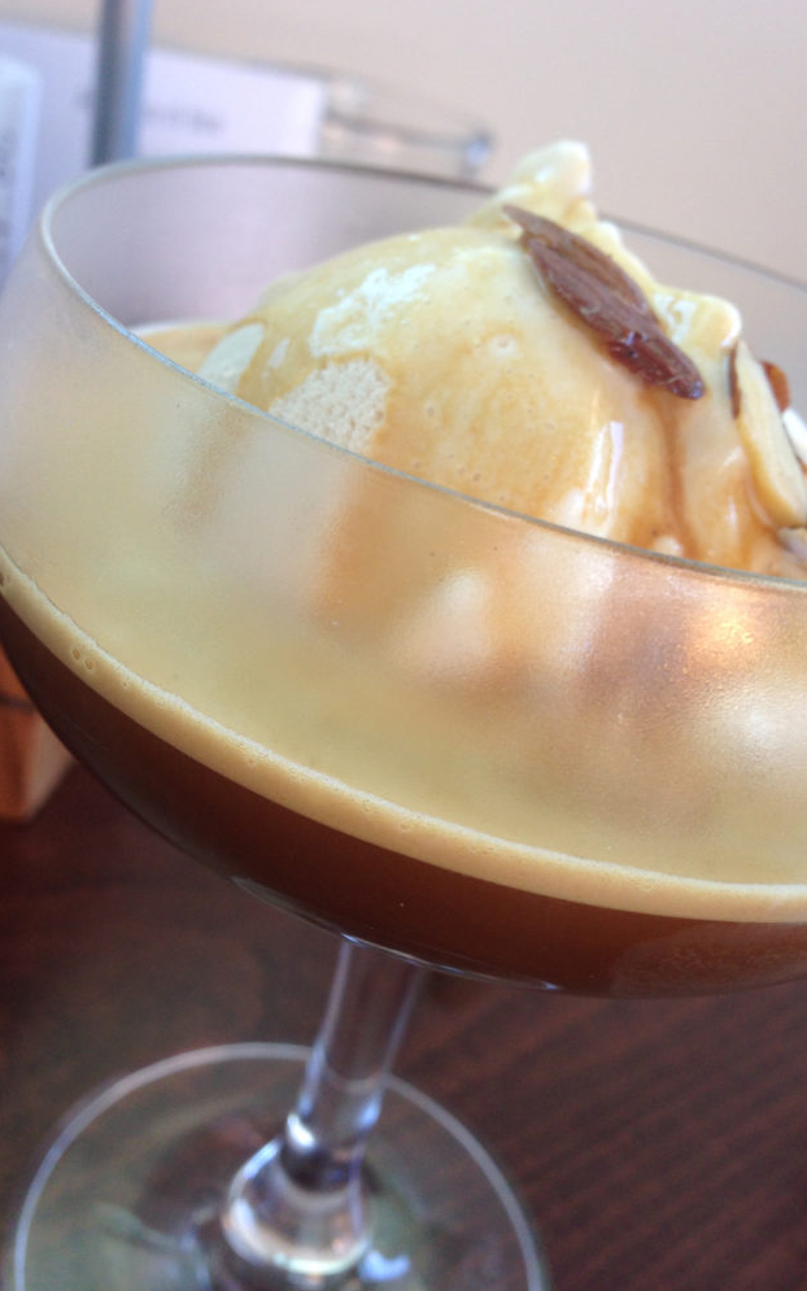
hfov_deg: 35.3
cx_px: 413
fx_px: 1267
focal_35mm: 36
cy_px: 628
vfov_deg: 54.0
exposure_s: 1/60
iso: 64
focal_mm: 4.12
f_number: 2.4
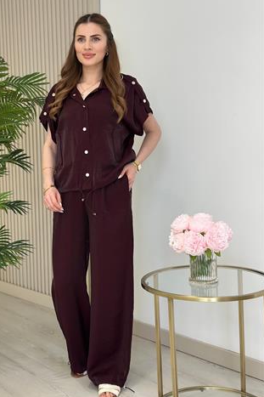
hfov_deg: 23.7
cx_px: 96
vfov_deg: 35.0
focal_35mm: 57
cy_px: 183
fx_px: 627
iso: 80
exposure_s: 1/239
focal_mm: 6.86
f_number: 1.78
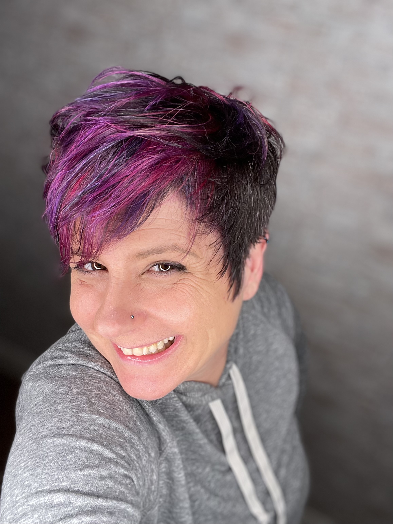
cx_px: 196
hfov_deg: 46.8
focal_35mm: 30
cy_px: 262
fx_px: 454
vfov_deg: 60.0
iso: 32
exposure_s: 1/120
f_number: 2.2
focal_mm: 2.71
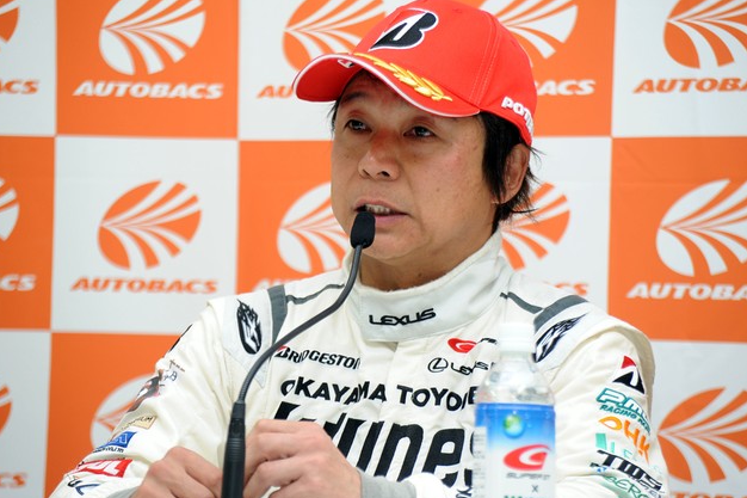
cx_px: 366
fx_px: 4771
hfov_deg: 9.0
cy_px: 276
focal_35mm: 230
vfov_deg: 6.0
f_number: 5.6
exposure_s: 1/125
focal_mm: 200
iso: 800
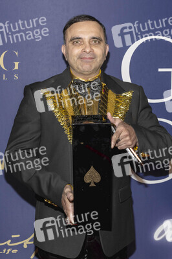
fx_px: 352
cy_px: 130
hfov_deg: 27.5
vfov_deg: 40.4
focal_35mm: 49
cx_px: 86
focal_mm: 49
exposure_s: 1/200
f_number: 5
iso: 800
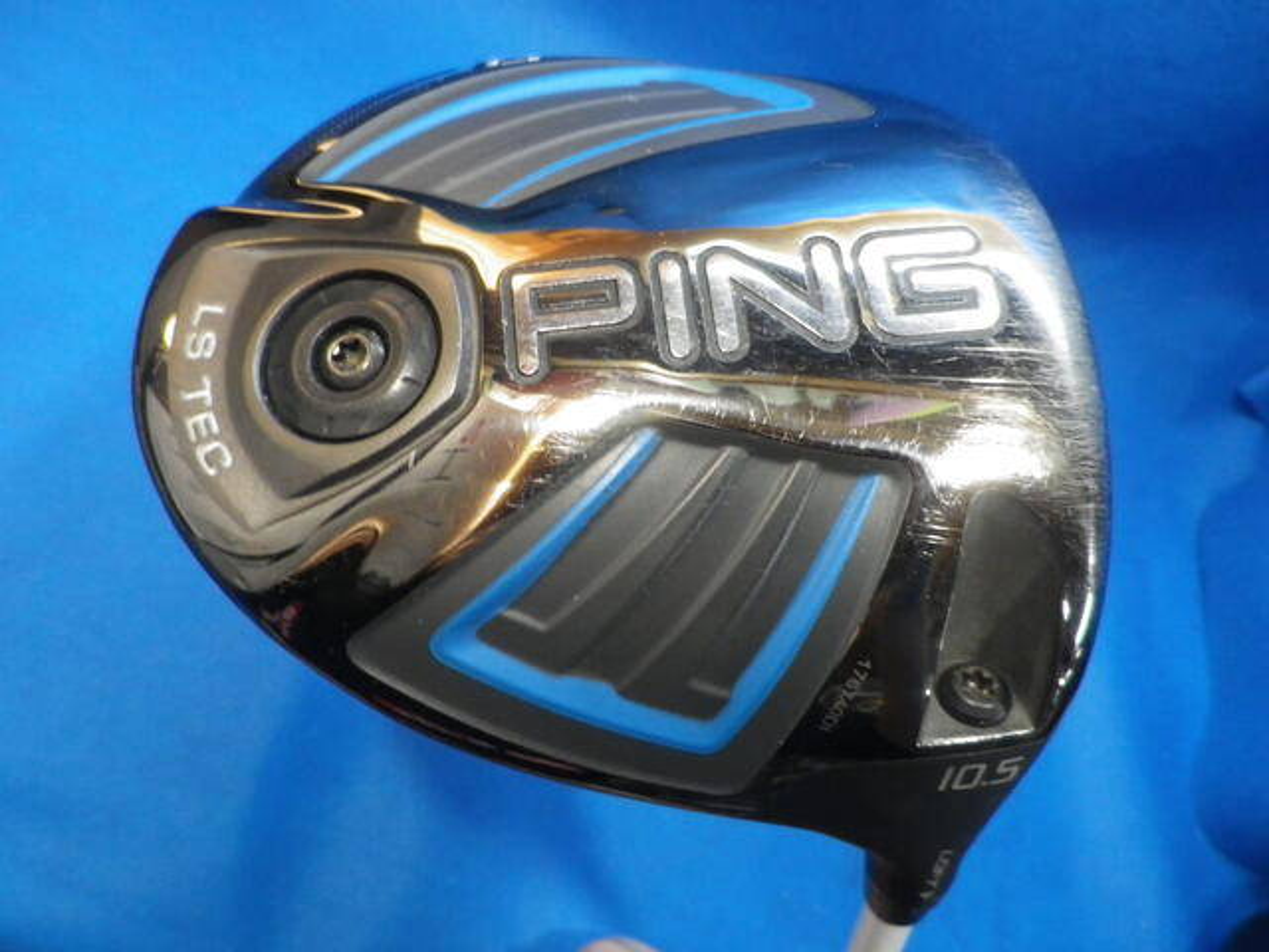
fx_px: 916
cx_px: 634
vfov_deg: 54.9
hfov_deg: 69.4
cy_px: 476
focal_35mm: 25
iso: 400
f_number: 3.5
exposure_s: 1/40
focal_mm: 4.5
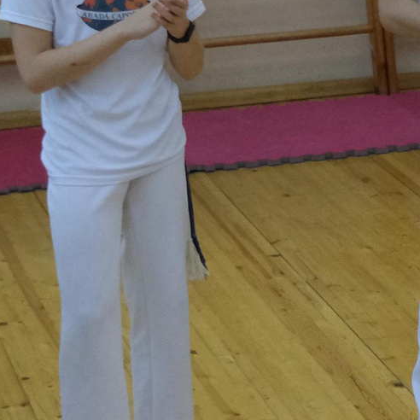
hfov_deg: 9.3
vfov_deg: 9.7
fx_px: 2430
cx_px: 831
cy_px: 541
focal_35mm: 177
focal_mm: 26.4
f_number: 4.4
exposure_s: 1/320
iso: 2500
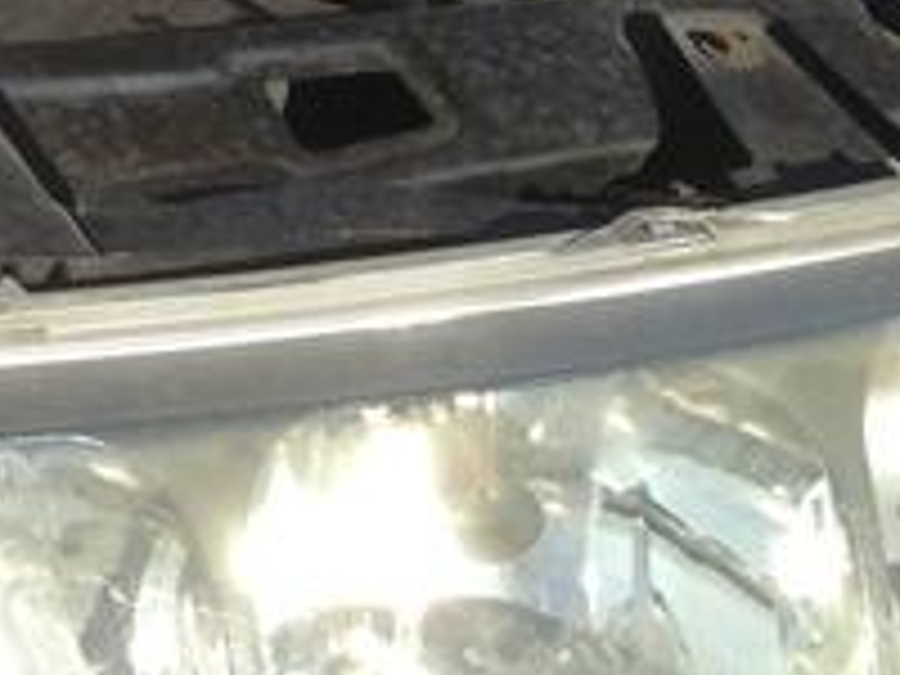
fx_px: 4394
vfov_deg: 8.6
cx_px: -1372
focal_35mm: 169
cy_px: -360
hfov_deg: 10.0
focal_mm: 4.13
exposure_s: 1/1153
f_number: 2.4
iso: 50
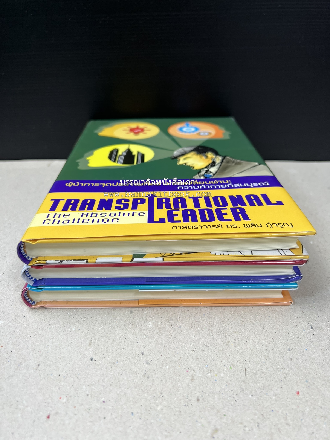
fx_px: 330
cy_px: 220
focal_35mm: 26
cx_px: 165
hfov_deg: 53.1
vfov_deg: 67.3
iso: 40
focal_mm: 5.7
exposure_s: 1/100
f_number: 1.5
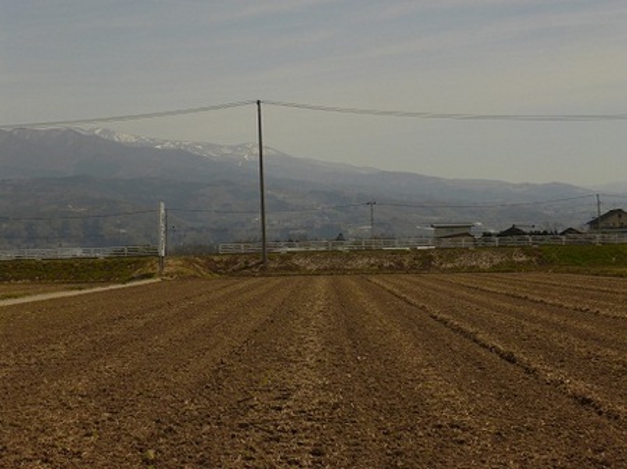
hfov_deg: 28.2
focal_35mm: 69
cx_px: 314
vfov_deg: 21.3
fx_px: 1249
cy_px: 234
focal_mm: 12.3
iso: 100
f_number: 13
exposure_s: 1/250
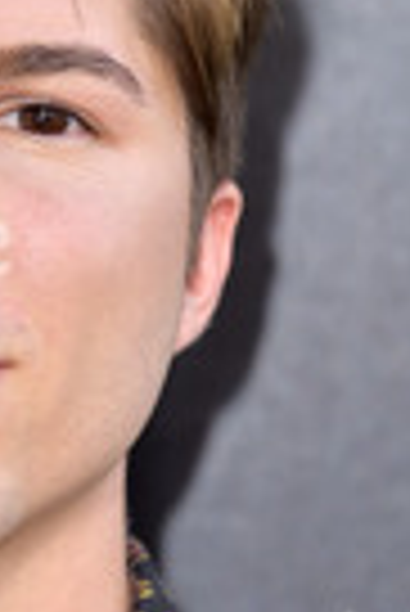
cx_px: -88
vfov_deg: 2.8
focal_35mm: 737
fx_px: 12558
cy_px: 477
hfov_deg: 1.9
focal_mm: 250
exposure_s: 1/250
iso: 320
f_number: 7.1
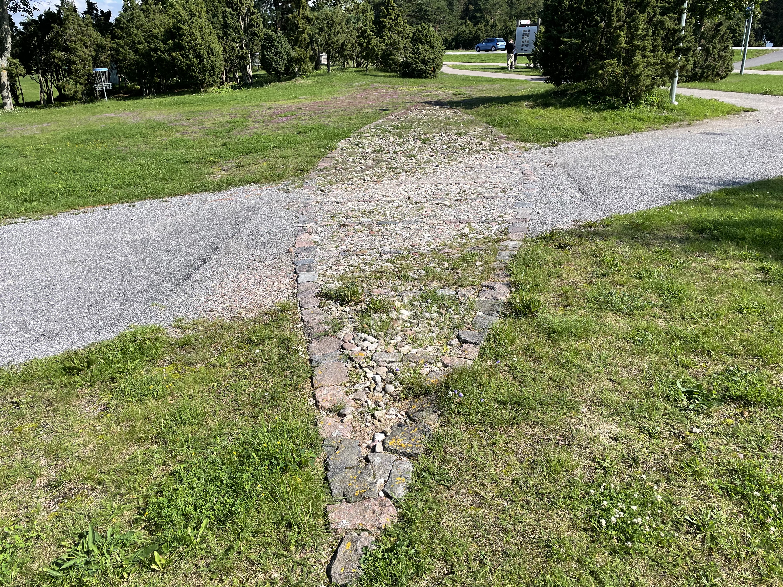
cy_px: 294
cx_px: 392
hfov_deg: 67.3
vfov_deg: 53.1
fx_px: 588
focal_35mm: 26
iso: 32
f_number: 1.6
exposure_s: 1/2817
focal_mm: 4.2
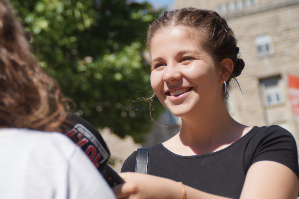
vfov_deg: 9.1
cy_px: 100
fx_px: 1245
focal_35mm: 150
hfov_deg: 13.7
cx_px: 150
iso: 100
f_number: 5.6
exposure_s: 1/640
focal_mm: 100
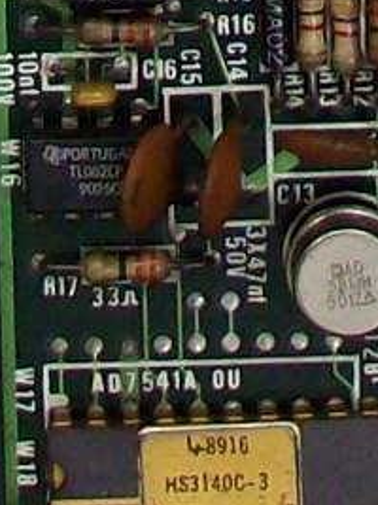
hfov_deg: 5.7
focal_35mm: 261
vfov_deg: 6.9
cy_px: -976
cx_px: 350
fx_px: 3803
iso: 160
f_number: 2.8
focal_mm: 5.7
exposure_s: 1/40.5
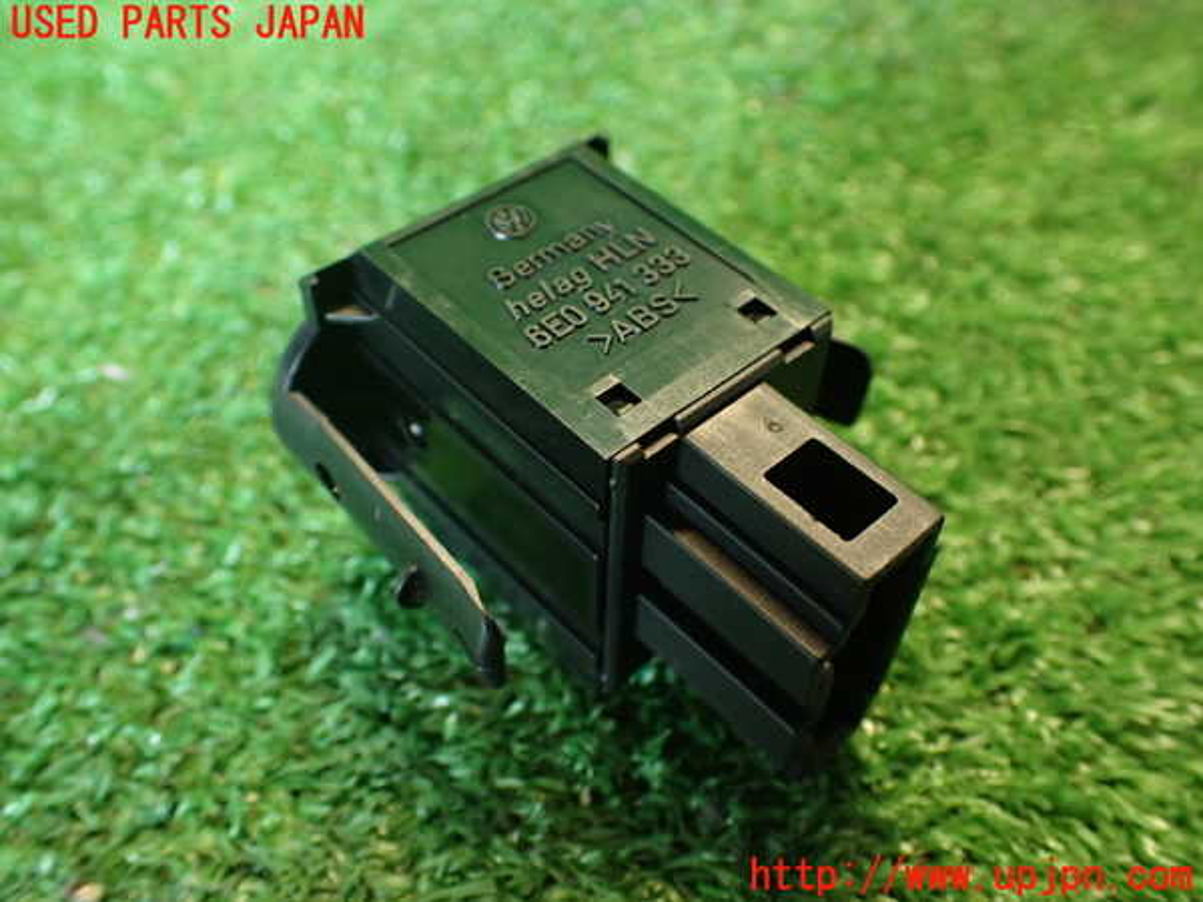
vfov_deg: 44.2
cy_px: 451
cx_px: 602
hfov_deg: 56.8
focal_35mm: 32
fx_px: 1112
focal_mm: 5.79
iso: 500
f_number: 2.4
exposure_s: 1/30
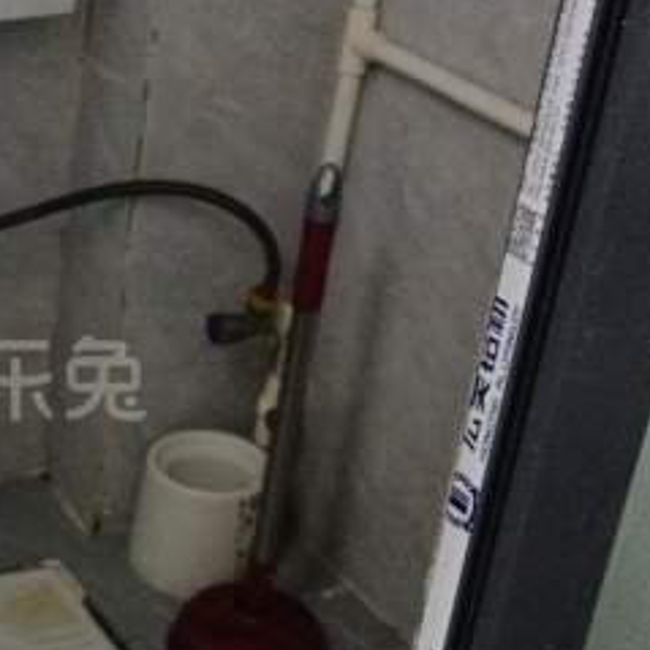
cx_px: -71
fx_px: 1636
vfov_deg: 22.5
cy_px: 351
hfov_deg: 21.3
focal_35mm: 77
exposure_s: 1/25
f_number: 1.8
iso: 2431
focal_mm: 4.65
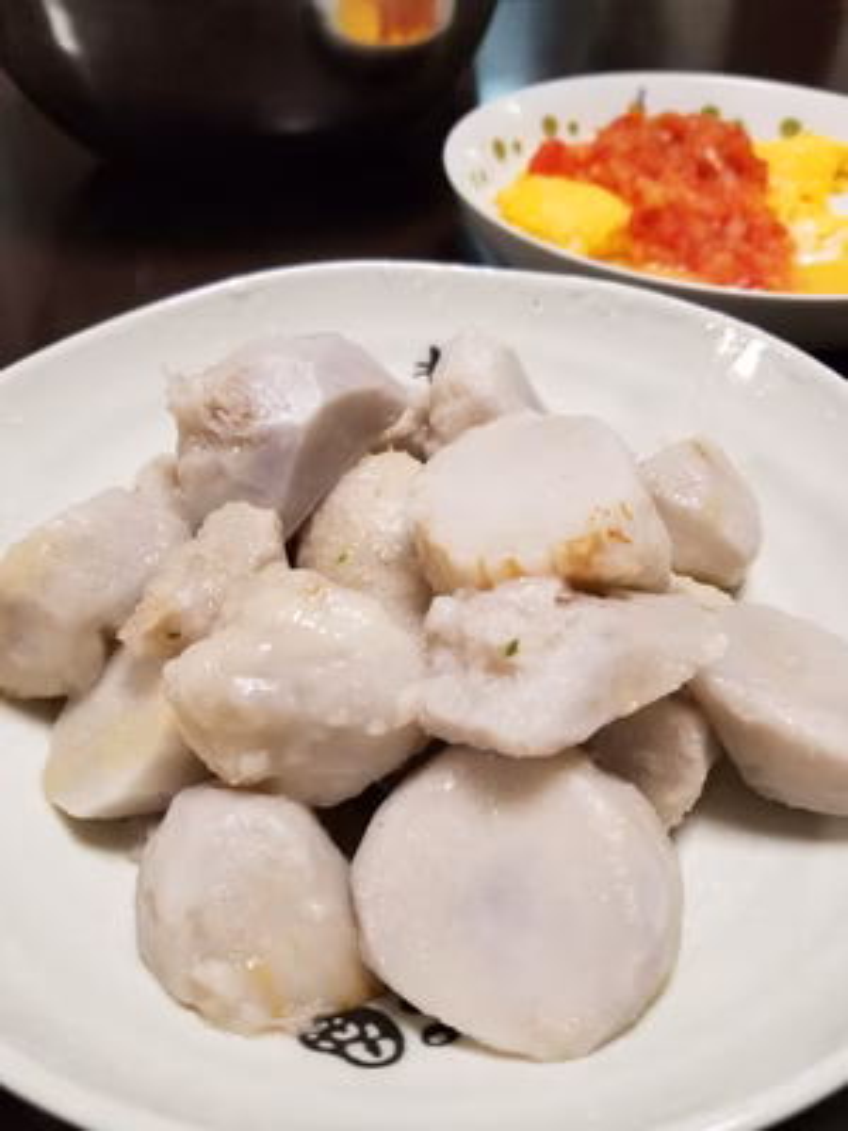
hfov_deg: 53.1
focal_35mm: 26
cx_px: 424
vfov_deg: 67.3
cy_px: 566
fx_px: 849
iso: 200
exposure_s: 1/50
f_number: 1.7
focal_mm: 4.25
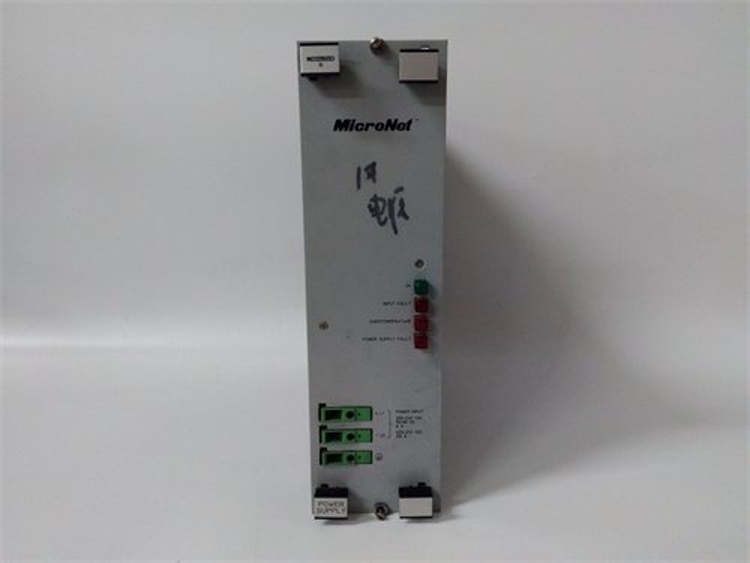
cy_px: 282
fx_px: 585
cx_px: 375
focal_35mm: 27
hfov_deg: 65.3
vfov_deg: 51.4
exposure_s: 1/30
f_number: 2
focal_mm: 3.79
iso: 298
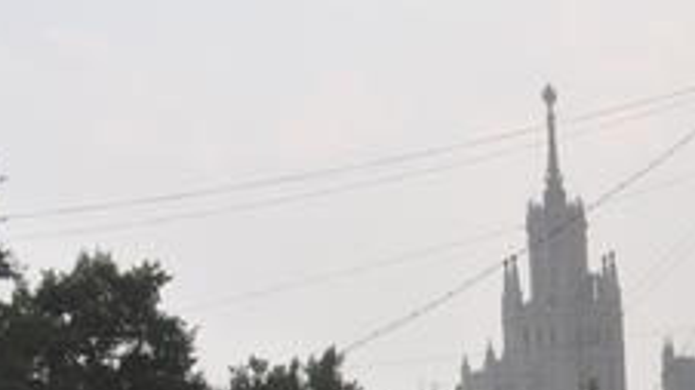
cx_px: 354
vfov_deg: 4.9
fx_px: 4523
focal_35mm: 245
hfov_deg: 8.8
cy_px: 236
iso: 110
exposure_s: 1/125
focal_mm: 55
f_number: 5.6
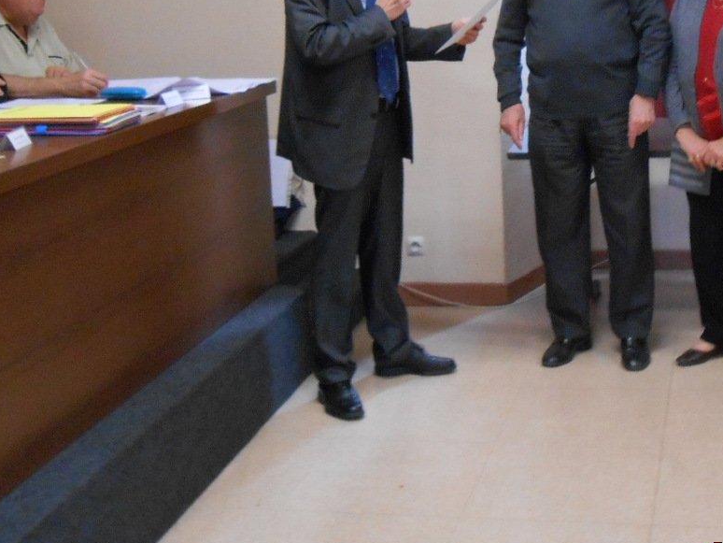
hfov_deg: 30.8
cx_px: 520
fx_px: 1295
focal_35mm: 62
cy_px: 116
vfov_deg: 23.3
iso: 400
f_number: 3.8
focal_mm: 5.3
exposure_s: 1/15
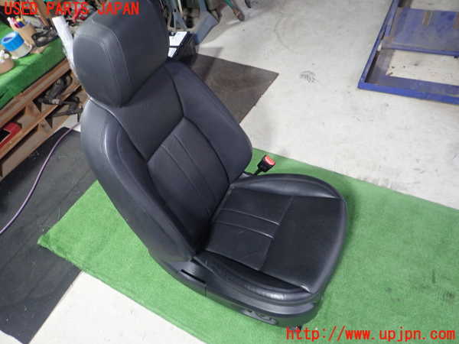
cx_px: 230
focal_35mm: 25
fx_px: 331
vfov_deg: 54.9
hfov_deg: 69.4
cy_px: 172
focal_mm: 4.5
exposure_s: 1/30
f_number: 2
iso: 250
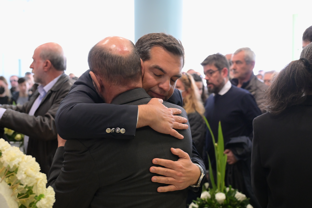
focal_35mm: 48
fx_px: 416
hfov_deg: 41.1
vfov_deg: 28.0
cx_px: 156
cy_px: 104
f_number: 4
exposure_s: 1/250
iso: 5000
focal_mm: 48
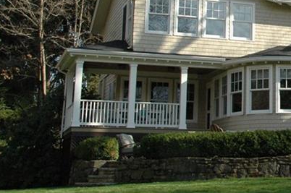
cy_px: 0
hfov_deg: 22.7
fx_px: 678
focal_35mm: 84
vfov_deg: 15.9
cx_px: 330
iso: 640
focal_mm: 22
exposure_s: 1/400
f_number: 10
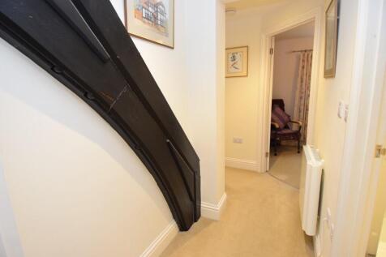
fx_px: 193
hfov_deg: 90.0
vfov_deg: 67.3
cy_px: 128
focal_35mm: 18
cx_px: 193
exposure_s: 1/60
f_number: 4
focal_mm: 12
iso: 1000
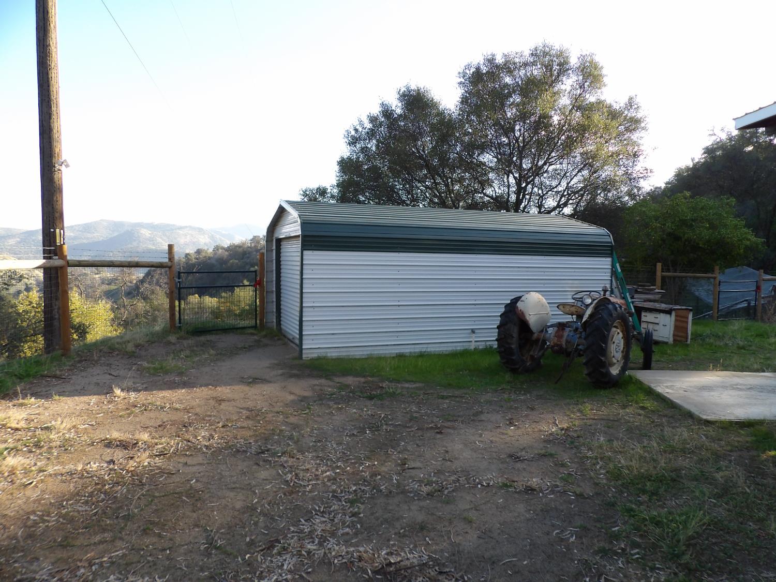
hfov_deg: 71.6
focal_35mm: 24
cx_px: 388
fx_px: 538
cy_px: 291
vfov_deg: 56.8
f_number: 2.8
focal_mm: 4.3
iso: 100
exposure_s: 1/322
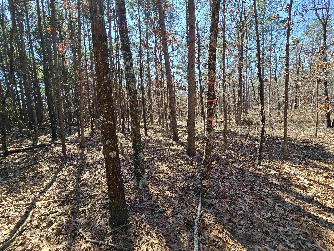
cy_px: 126
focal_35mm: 13
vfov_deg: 89.9
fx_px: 125
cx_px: 167
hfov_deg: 106.2
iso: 50
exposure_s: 1/511
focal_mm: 2.2
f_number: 2.2
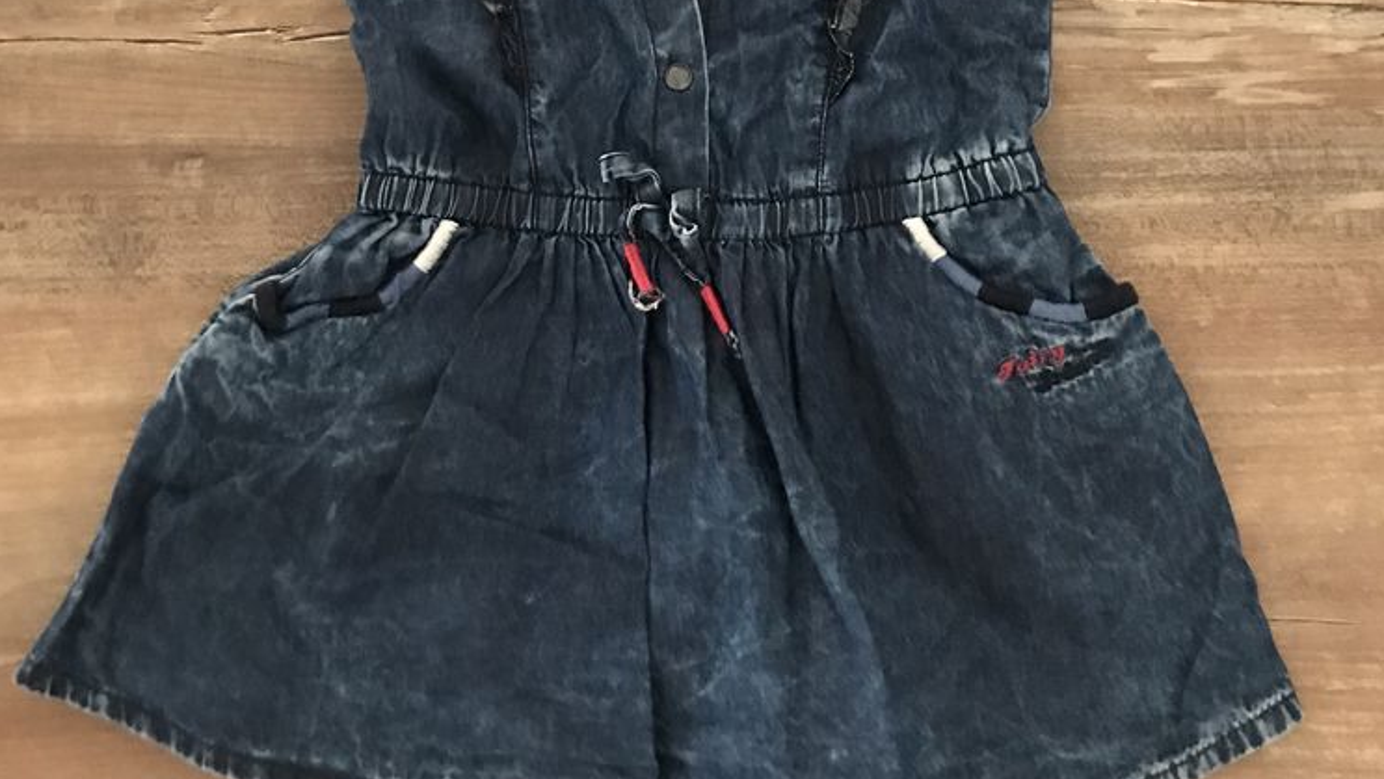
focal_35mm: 41
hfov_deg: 49.4
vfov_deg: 28.6
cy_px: 191
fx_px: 1505
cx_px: 690
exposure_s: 1/4
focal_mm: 3.99
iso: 125
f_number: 1.8
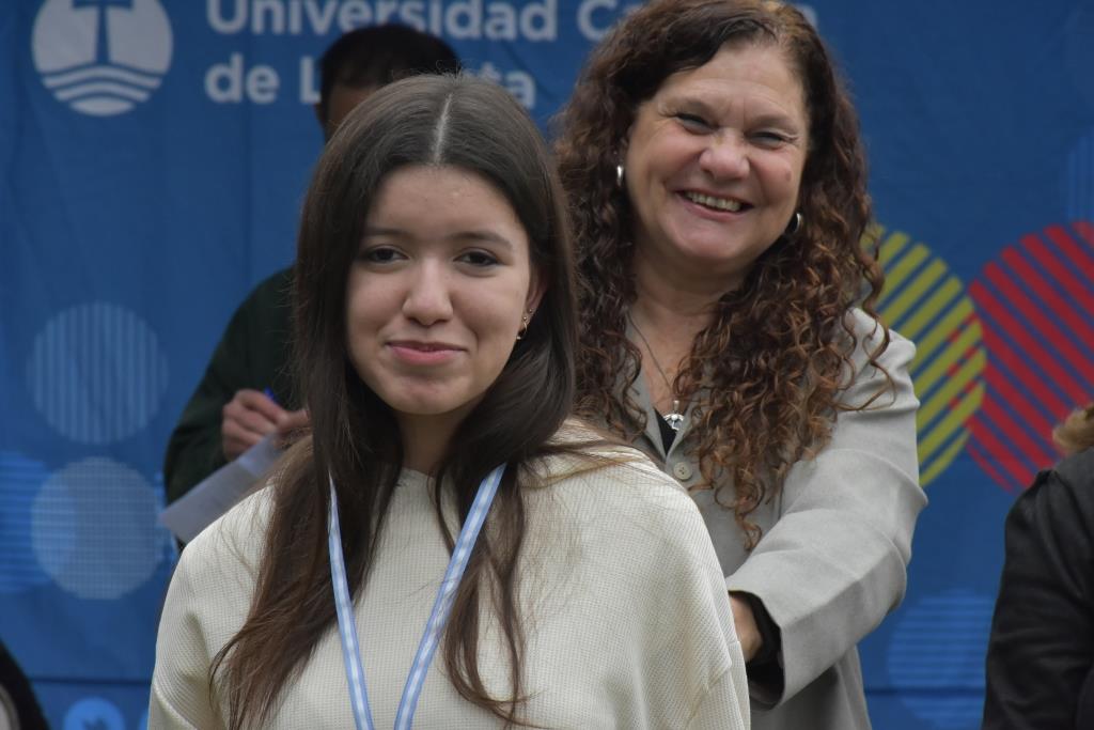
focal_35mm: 195
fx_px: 5926
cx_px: 547
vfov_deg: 7.0
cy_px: 365
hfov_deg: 10.5
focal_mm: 130
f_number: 11
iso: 2000
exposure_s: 1/500
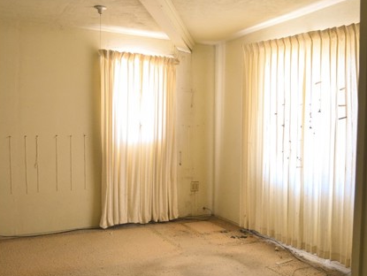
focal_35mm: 40
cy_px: 125
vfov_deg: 36.0
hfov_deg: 46.8
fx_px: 424
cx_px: 181
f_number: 3.5
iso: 400
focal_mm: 18
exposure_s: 1/50
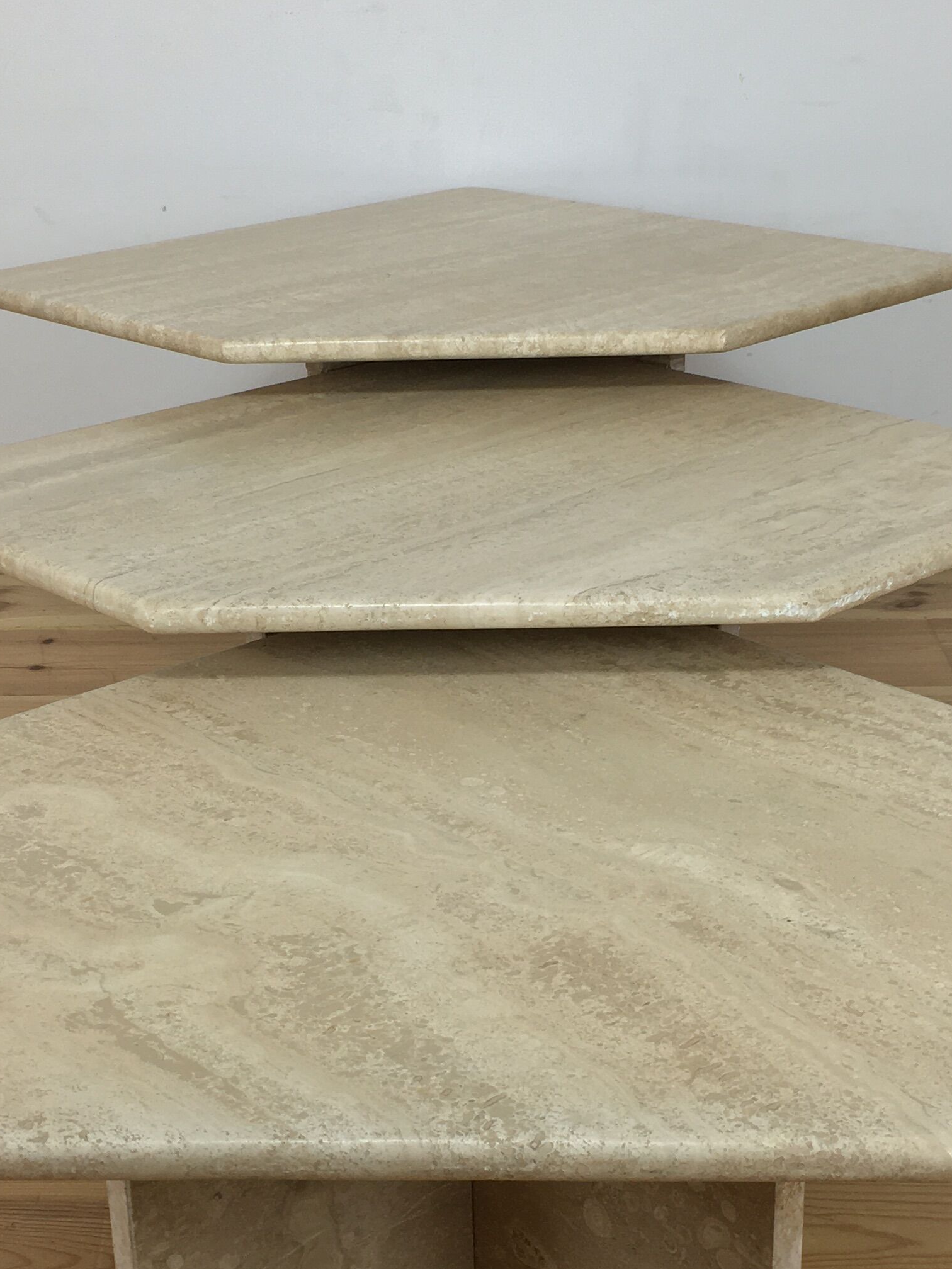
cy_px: 744
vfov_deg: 33.2
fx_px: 2127
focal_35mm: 58
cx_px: 482
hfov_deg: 25.2
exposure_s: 1/33
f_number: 2.2
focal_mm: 4.15
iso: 32
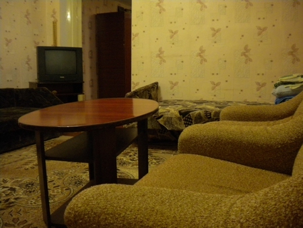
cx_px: 152
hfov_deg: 52.6
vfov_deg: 40.7
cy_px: 114
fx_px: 307
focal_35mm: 35
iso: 400
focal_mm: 6.3
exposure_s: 1/14.8
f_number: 3.1
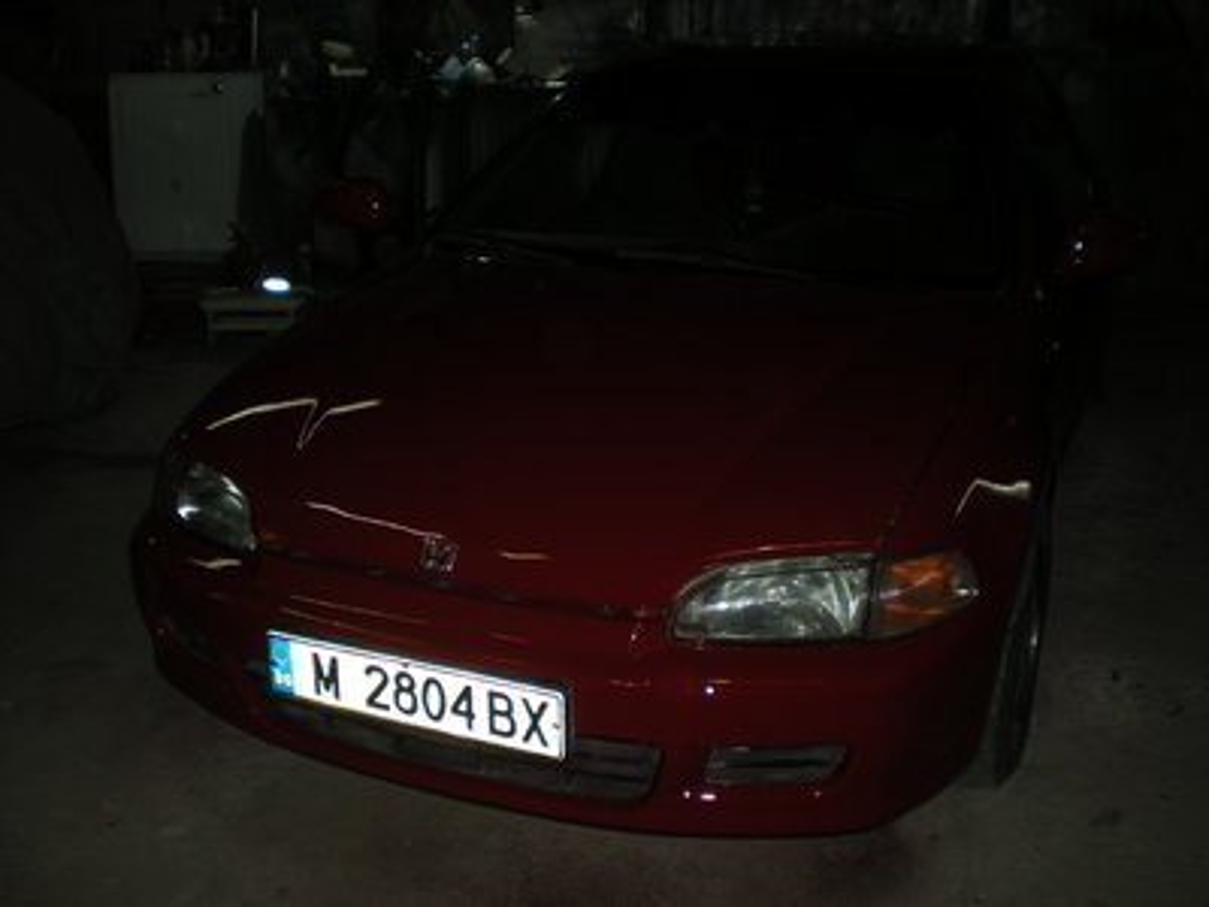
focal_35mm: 38
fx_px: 1327
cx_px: 604
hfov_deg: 49.0
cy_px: 454
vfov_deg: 37.7
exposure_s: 1/60
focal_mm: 6.3
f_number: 3.1
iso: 69
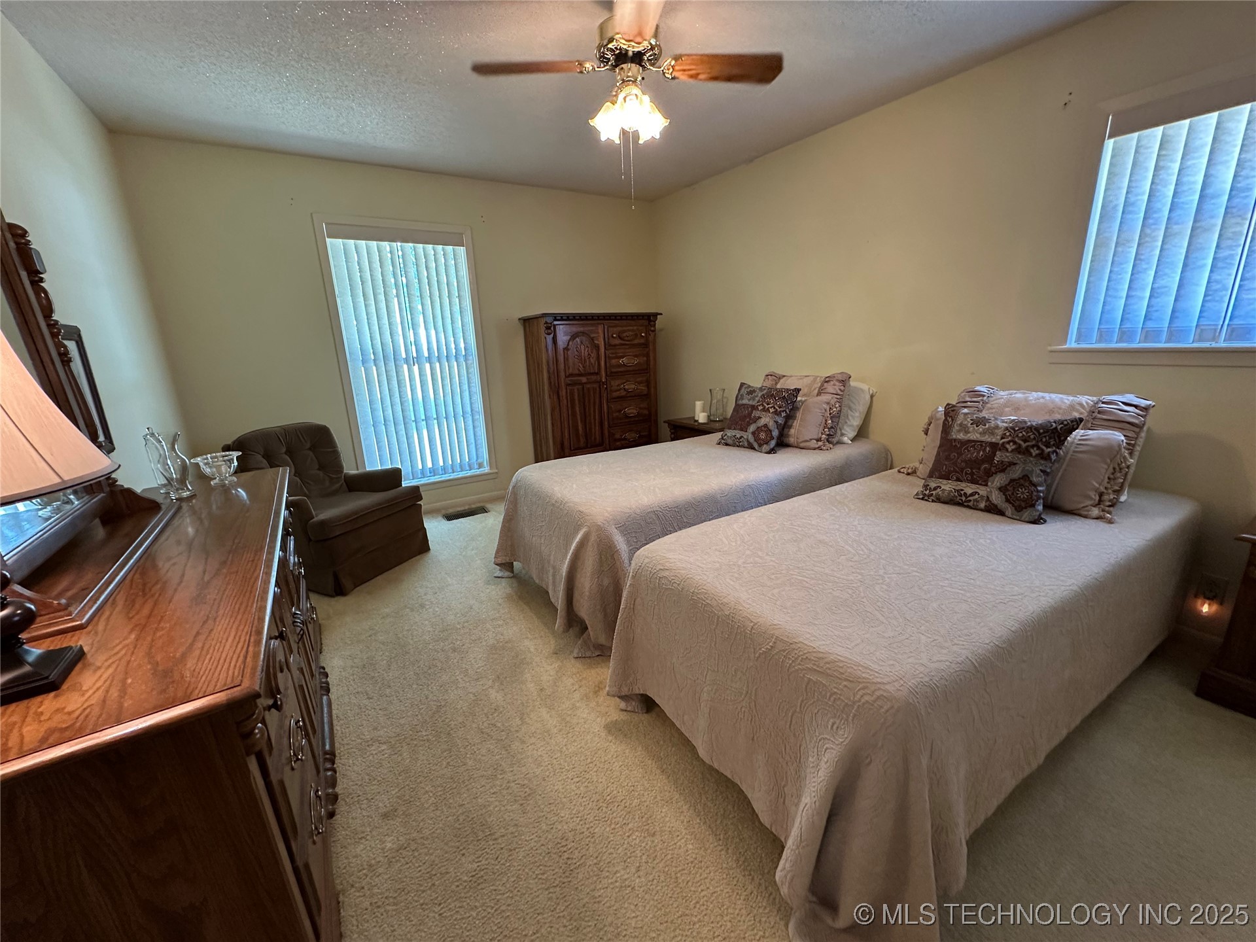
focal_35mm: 14
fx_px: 508
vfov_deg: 85.7
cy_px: 471
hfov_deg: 102.1
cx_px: 628
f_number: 2.2
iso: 250
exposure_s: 1/60
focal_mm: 2.22
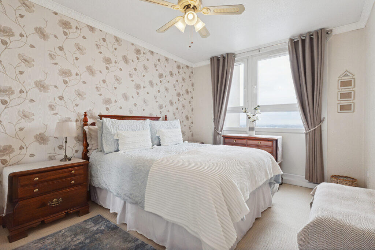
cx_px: 188
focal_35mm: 16
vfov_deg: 72.1
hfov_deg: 95.0
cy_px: 125
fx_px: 172
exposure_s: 1/100
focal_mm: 11
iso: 200
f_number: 6.3
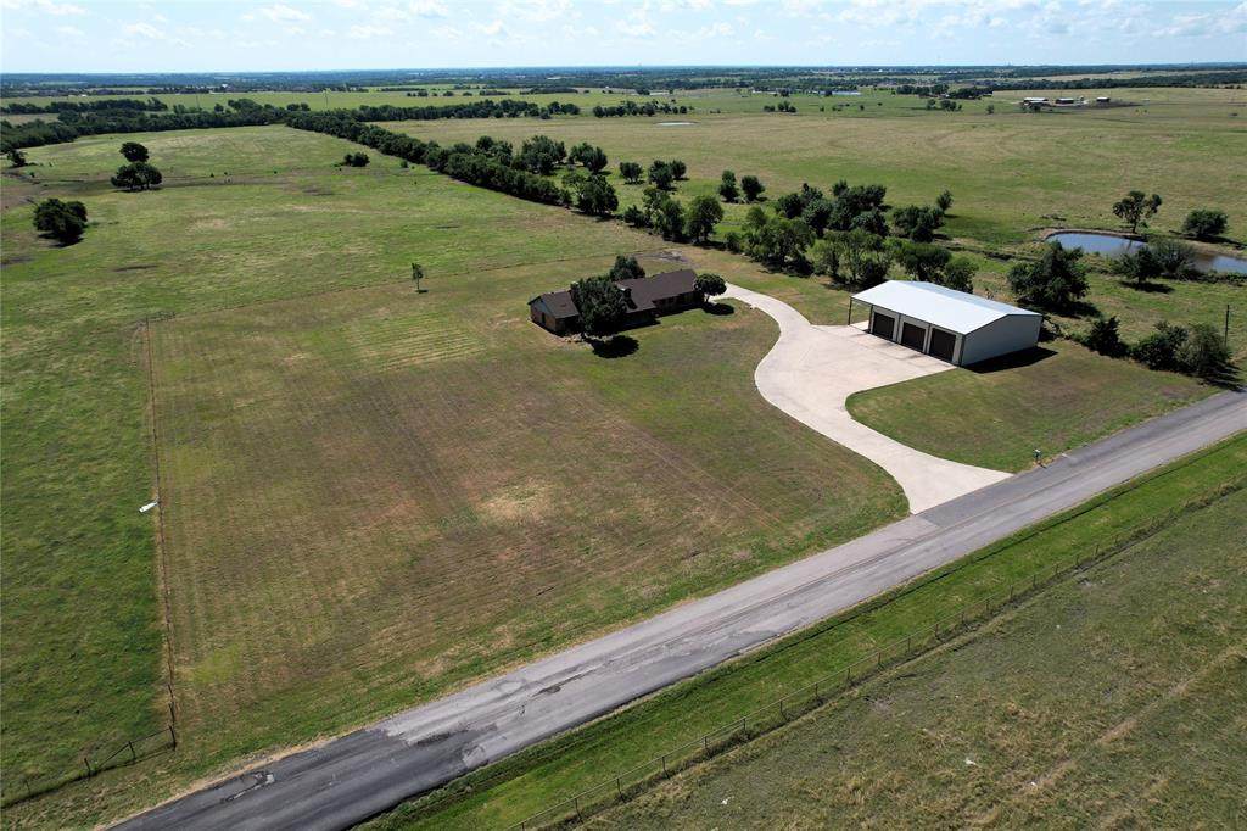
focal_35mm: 22
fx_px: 762
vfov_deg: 57.2
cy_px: 416
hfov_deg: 78.6
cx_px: 624
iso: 100
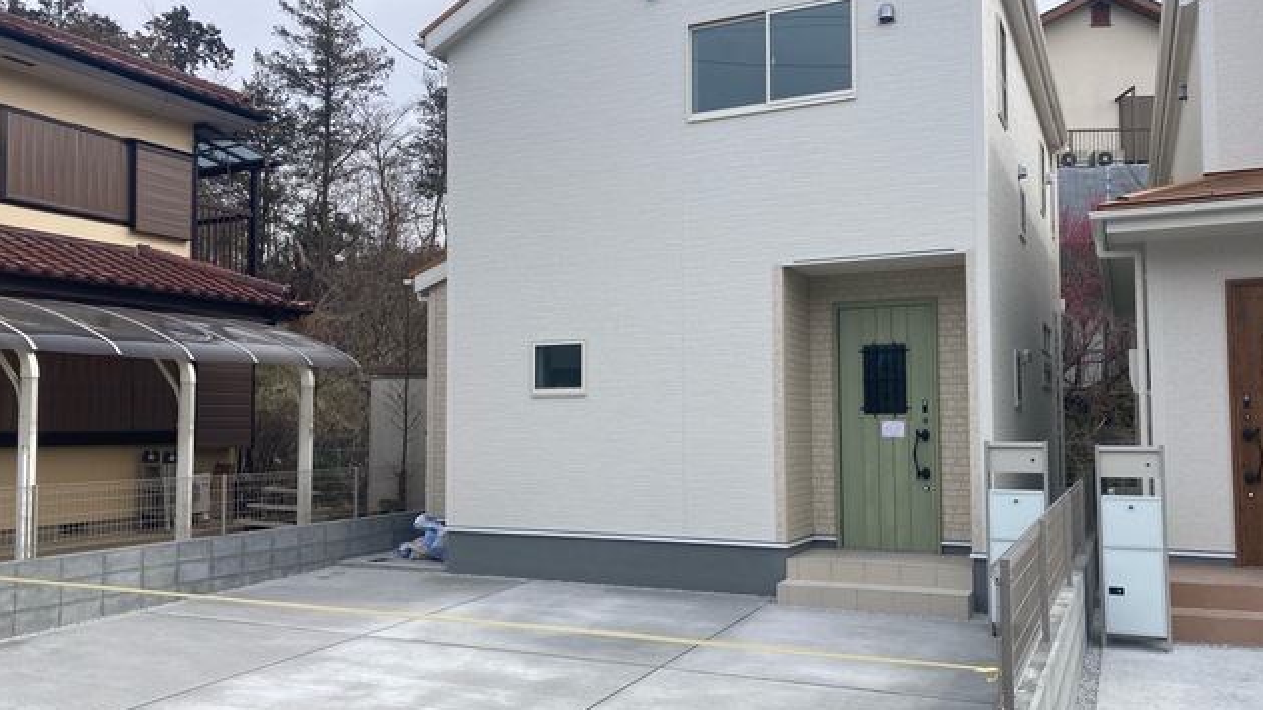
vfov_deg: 37.7
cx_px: 634
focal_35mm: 31
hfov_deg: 62.6
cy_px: 365
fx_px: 1038
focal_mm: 3.99
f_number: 1.8
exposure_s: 1/1567
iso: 20
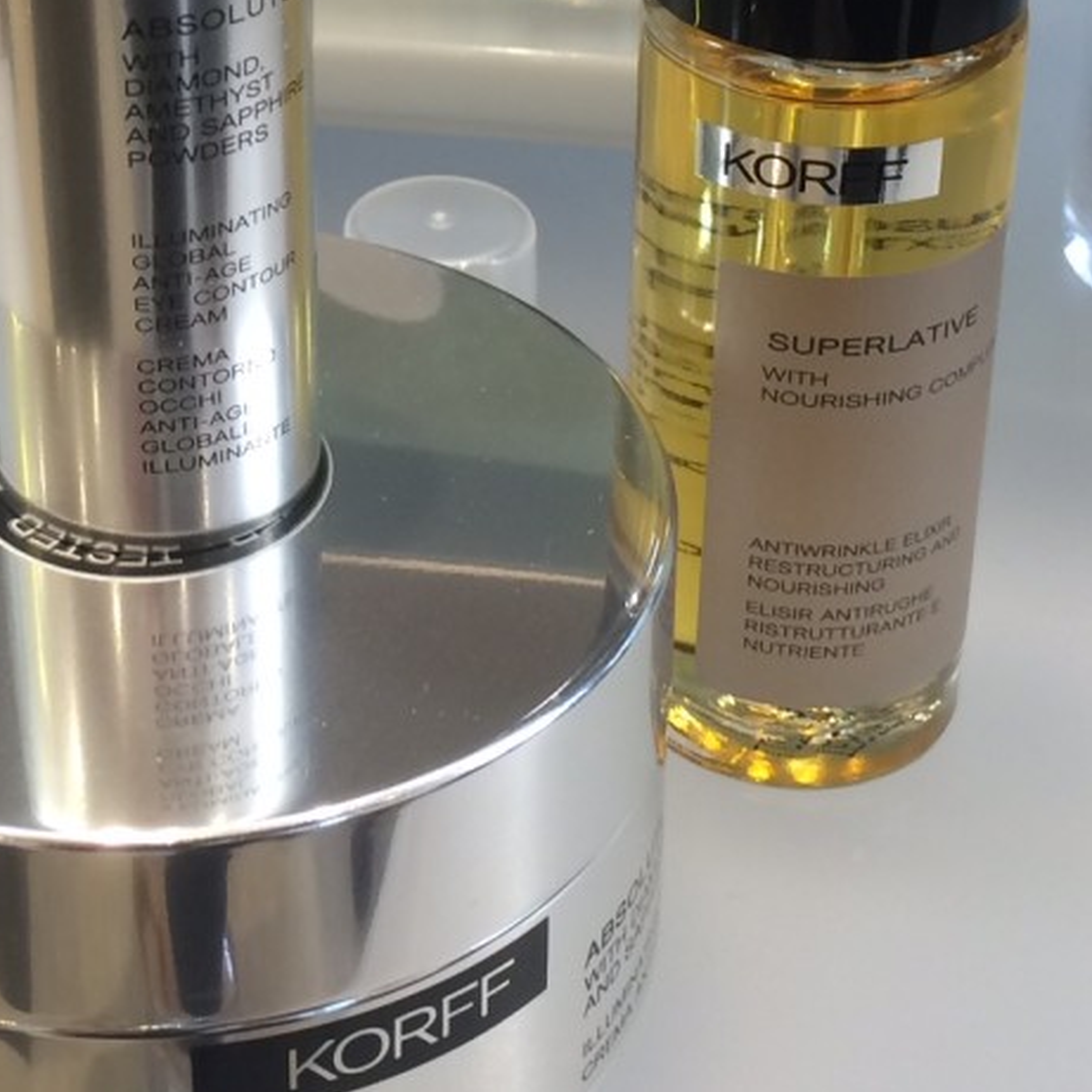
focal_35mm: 80
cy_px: 52
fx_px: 2855
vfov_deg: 21.1
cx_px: 227
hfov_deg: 21.4
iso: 32
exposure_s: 1/33
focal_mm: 4.15
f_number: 2.2
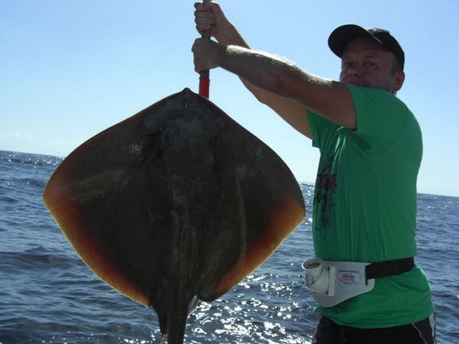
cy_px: 172
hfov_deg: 49.0
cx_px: 230
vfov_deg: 37.7
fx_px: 504
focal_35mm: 38
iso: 80
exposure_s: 1/250
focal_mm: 7.9
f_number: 8
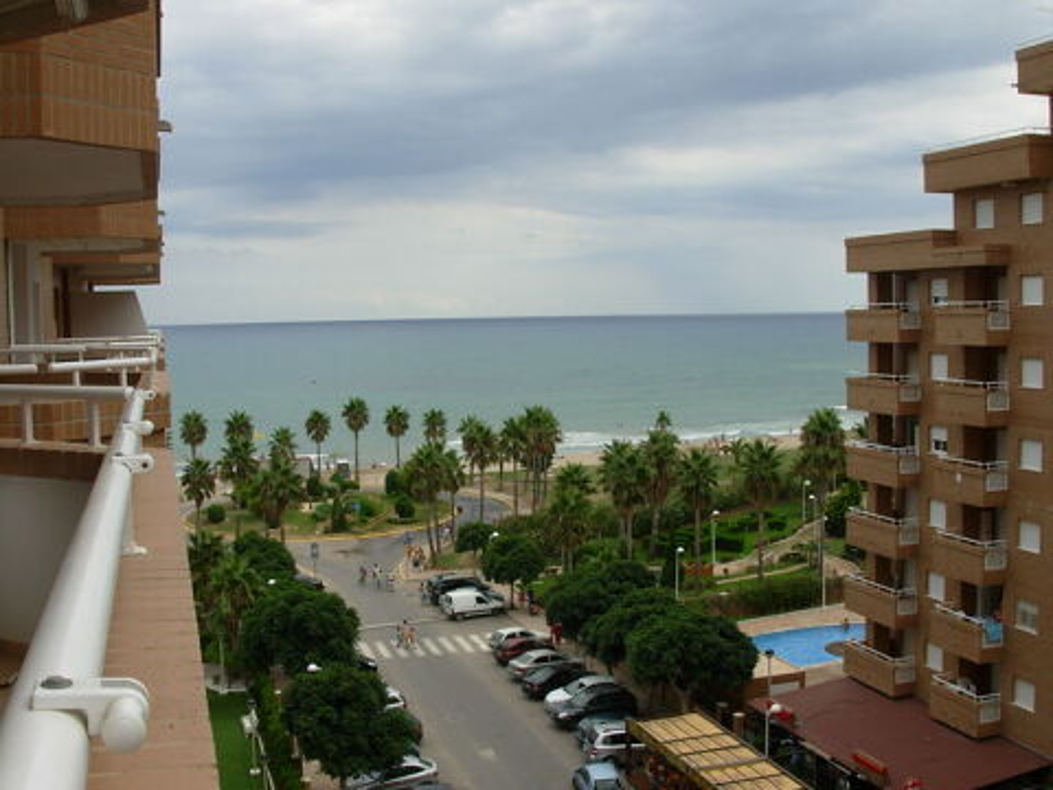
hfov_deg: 49.0
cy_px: 395
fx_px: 1156
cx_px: 526
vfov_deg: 37.7
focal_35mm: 38
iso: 50
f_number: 4.9
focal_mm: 6.3
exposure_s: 1/406
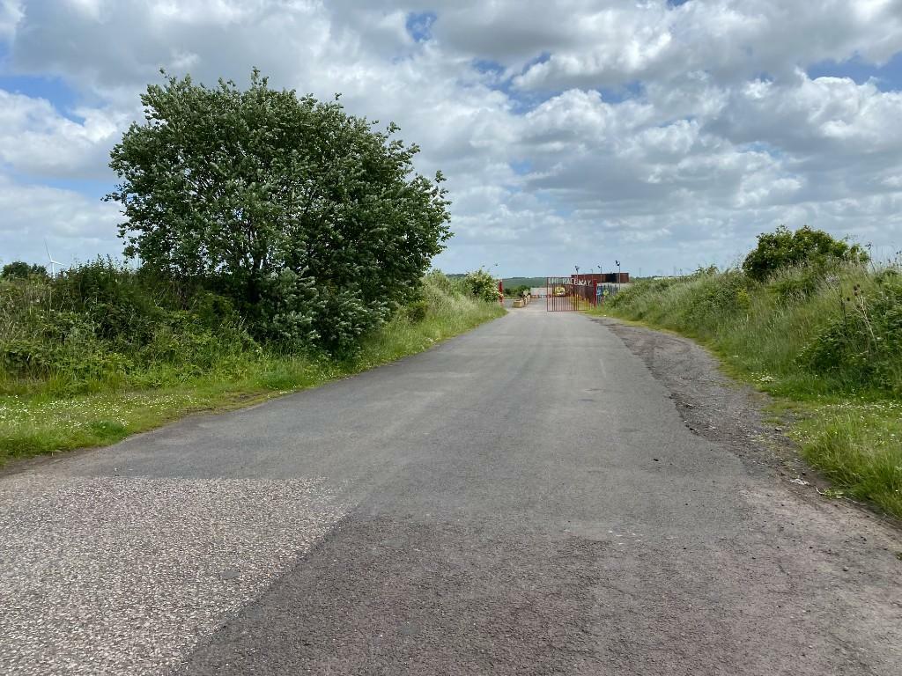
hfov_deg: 67.3
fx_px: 677
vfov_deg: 53.1
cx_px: 451
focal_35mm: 26
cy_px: 338
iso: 32
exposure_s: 1/3401
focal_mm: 4.25
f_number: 1.8
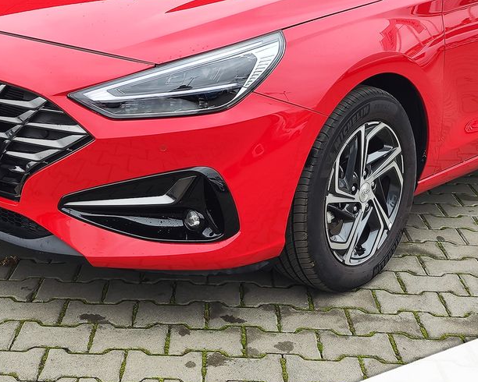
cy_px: 56
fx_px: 623
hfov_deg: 42.0
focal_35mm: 44
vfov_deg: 32.8
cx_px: 239
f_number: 1.69
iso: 80
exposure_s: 1/100
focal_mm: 7.01
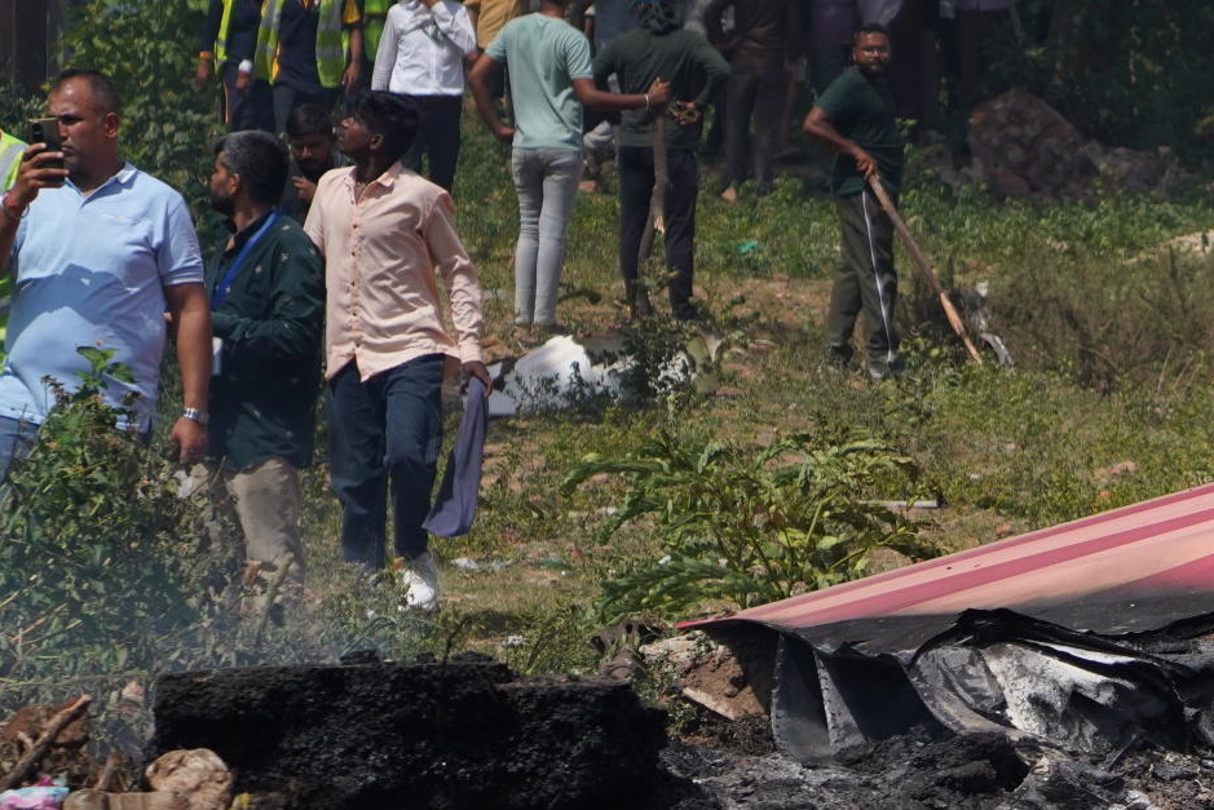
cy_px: 247
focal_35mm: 206
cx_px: 1937
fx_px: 6950
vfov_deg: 6.7
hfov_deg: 9.6
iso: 320
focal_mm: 63
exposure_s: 1/4000
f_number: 4
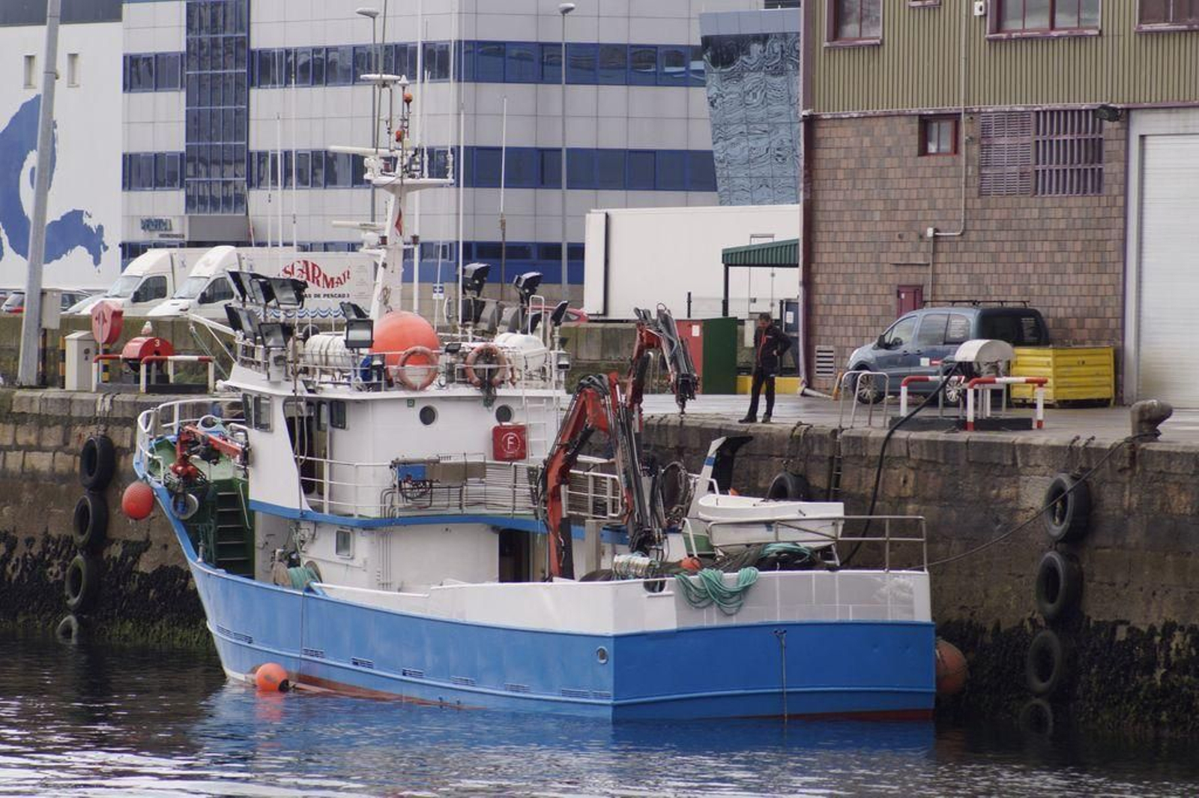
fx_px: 9983
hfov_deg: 6.9
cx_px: 600
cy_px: 399
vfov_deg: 4.6
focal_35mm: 300
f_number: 5.6
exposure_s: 1/320
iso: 320
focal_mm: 200
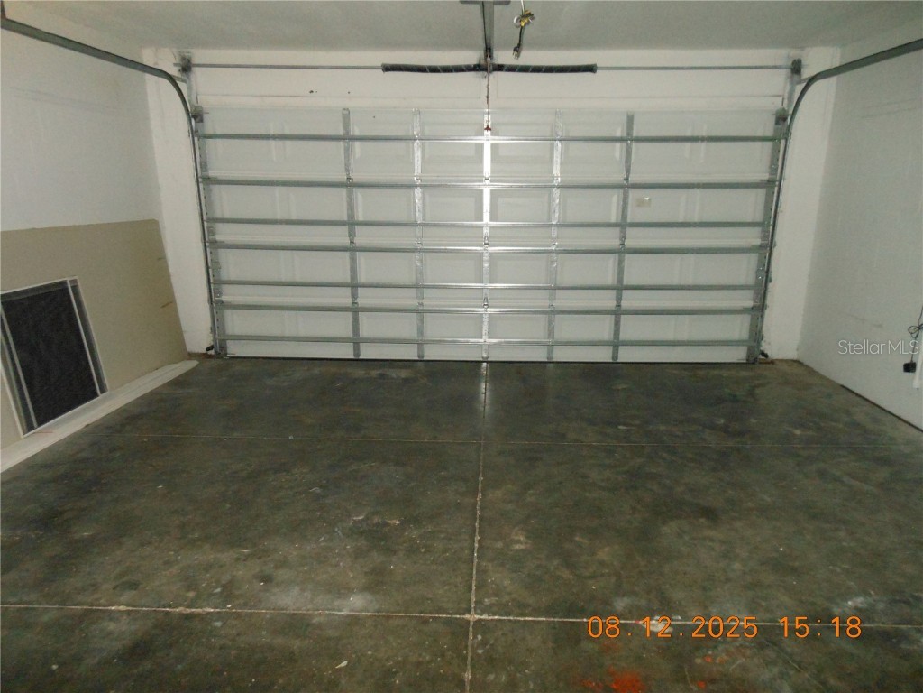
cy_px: 346
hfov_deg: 69.4
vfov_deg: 54.9
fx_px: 667
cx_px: 462
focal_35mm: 25
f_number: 3.2
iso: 400
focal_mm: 4.5
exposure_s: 1/25
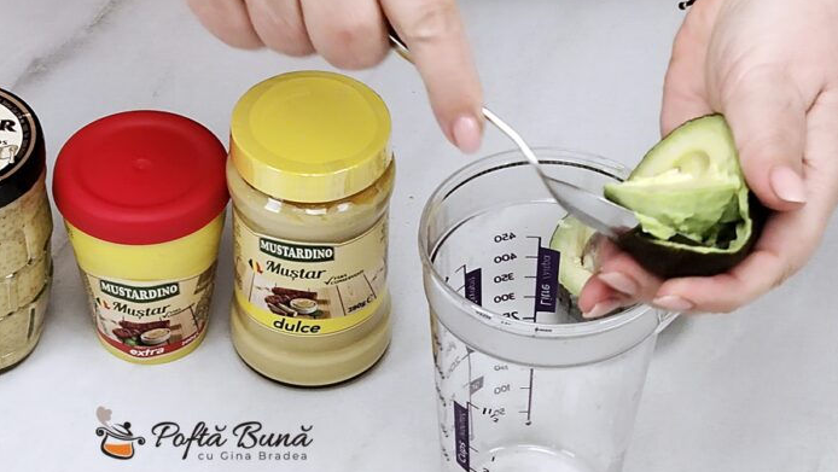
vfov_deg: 9.9
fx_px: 2734
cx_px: 419
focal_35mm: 123
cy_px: 244
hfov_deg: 17.4
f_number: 1.75
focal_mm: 5.25
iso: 213
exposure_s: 1/50
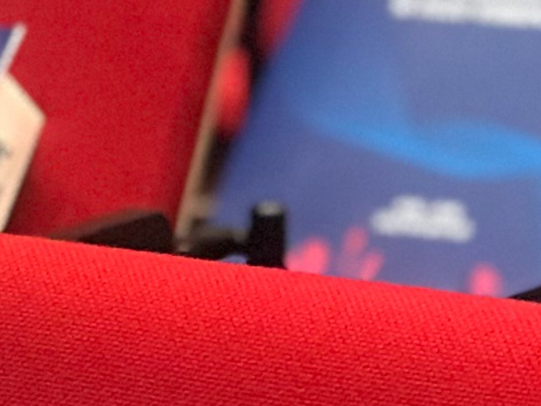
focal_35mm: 354
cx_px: -253
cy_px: 312
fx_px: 5534
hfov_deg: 5.5
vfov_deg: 4.2
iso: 320
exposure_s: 1/50
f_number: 2.8
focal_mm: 6.6
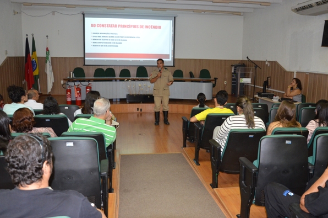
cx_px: 167
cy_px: 104
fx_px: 264
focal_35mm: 29
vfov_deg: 44.8
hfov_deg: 63.7
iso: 1600
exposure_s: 1/60
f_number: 3.5
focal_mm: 18
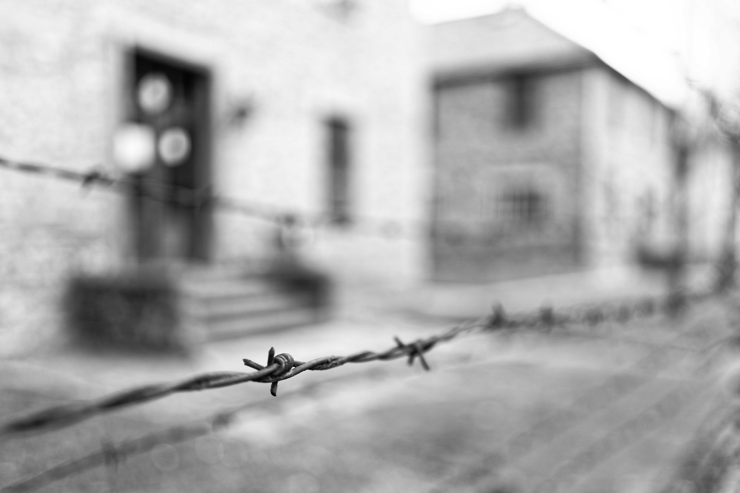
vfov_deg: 37.9
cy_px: 246
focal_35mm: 35
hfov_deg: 54.4
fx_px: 719
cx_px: 370
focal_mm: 35
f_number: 2.8
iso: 100
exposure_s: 1/160
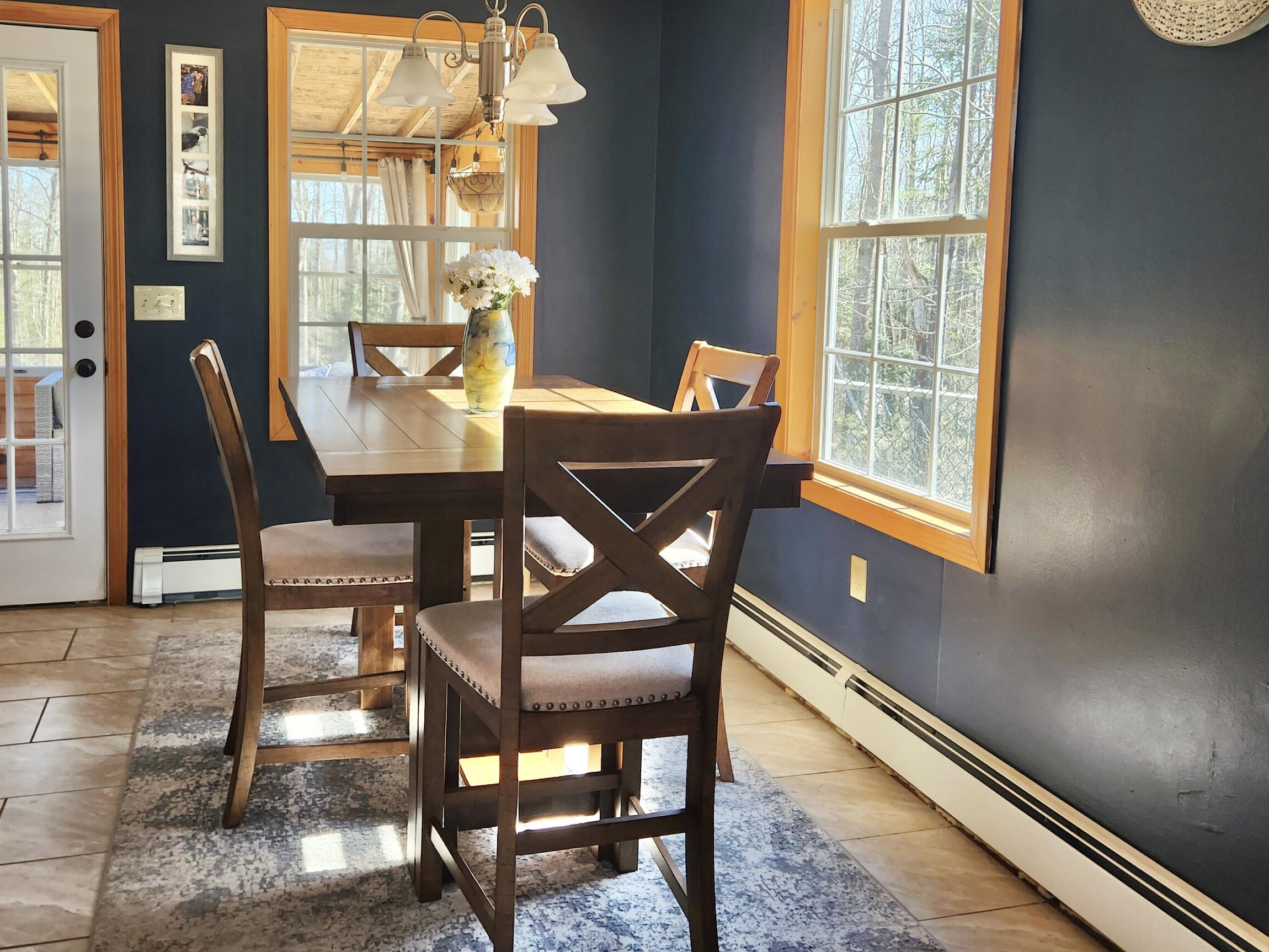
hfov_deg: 59.6
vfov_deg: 46.4
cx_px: 530
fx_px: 1100
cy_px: 356
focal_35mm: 30
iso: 160
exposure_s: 1/180
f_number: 1.8
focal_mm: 5.4
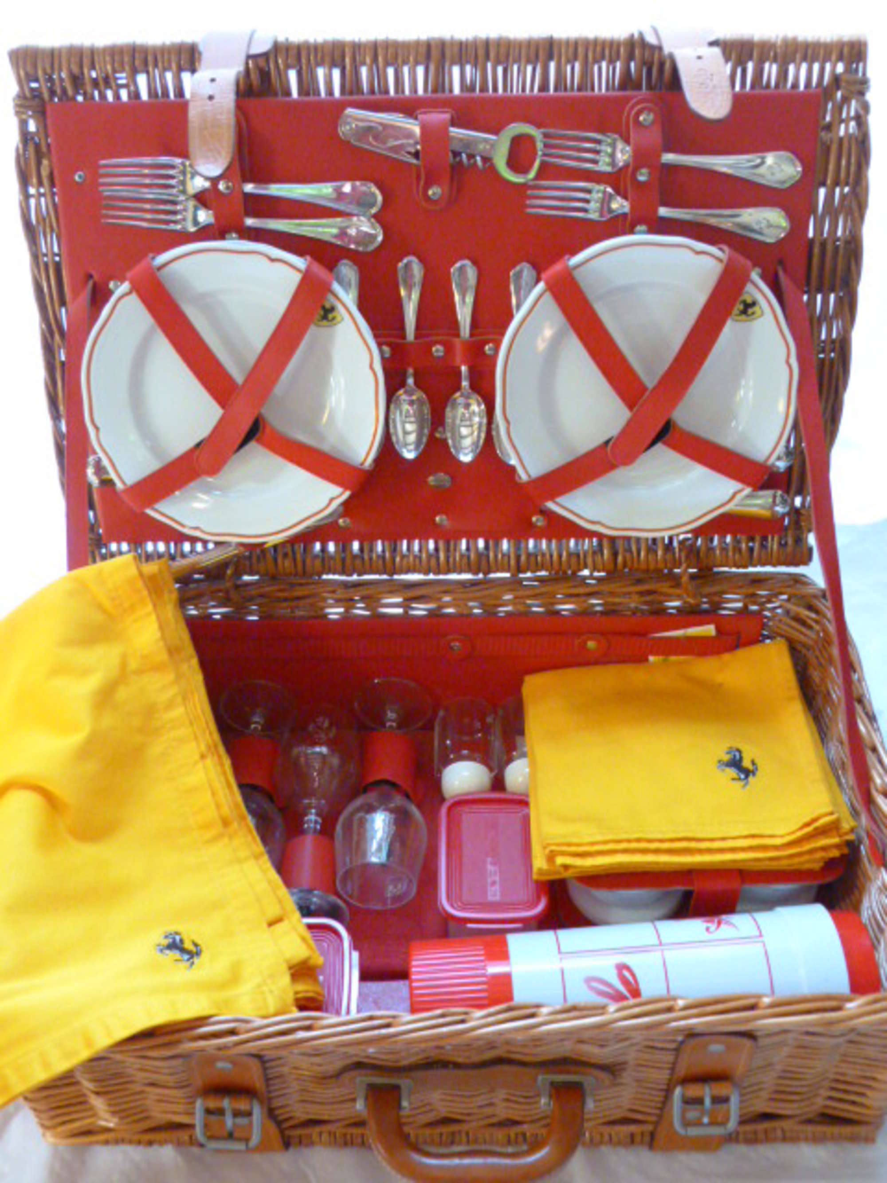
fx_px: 1264
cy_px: 592
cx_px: 444
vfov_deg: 50.1
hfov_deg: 38.7
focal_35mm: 37
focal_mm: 6.7
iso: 800
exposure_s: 1/10
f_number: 3.1
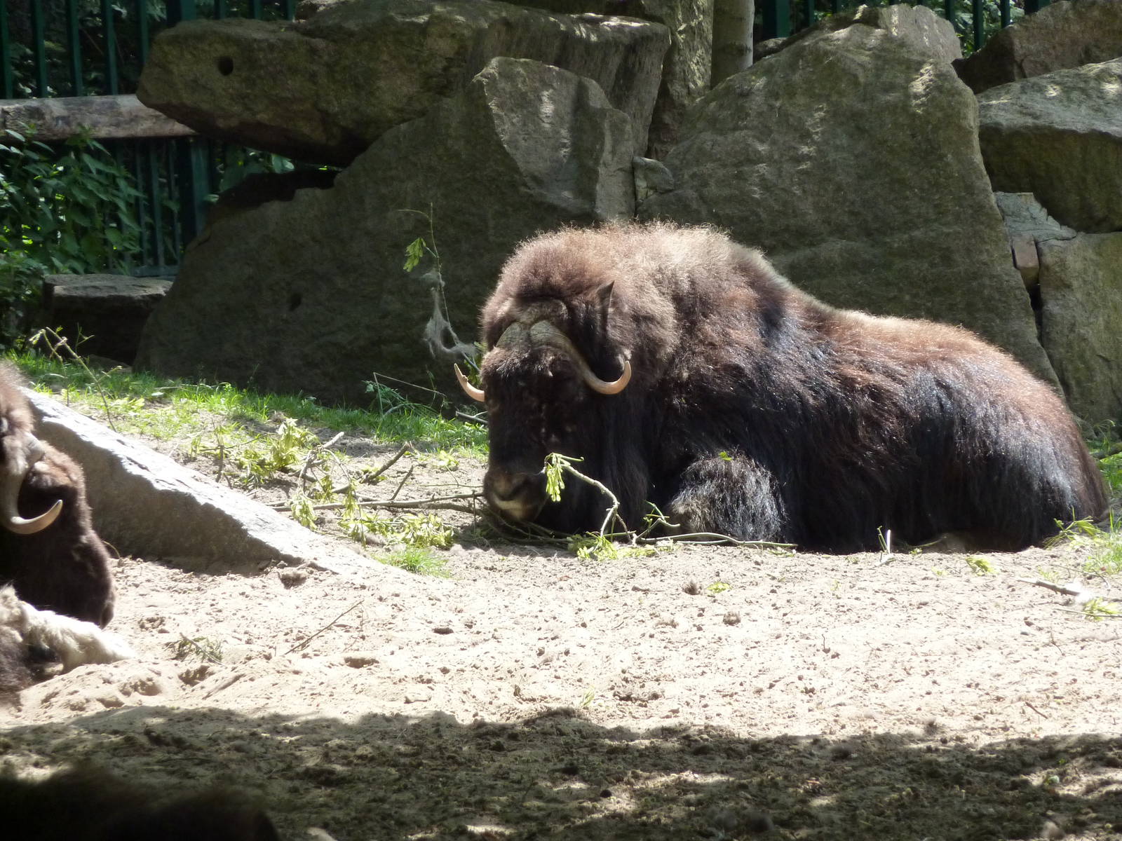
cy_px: 420
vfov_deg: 5.0
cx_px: 561
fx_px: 9724
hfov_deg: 6.6
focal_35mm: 300
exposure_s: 1/250
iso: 250
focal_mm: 49.2
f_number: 4.9
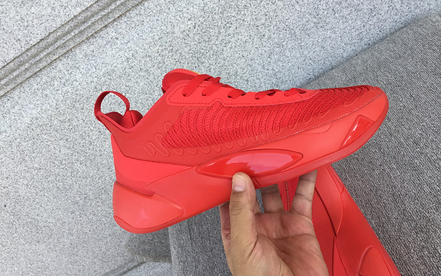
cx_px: 220
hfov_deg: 58.1
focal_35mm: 33
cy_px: 114
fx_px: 397
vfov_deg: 38.2
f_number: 2.4
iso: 25
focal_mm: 3.3
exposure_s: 1/189
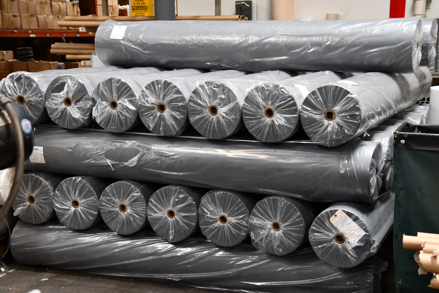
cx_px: 220
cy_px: 146
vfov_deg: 23.8
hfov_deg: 35.1
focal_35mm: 57
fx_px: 695
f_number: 4
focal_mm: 38
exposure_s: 1/125
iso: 1250
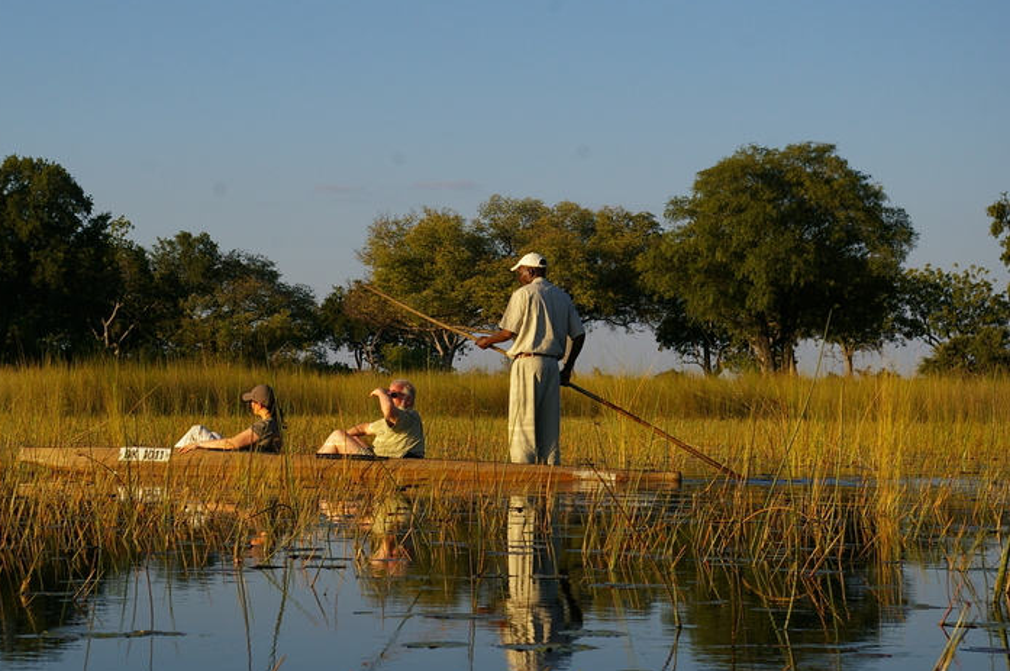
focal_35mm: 101
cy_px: 391
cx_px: 397
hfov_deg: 20.3
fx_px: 2819
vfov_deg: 13.6
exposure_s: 1/350
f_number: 9.5
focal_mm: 55
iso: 200
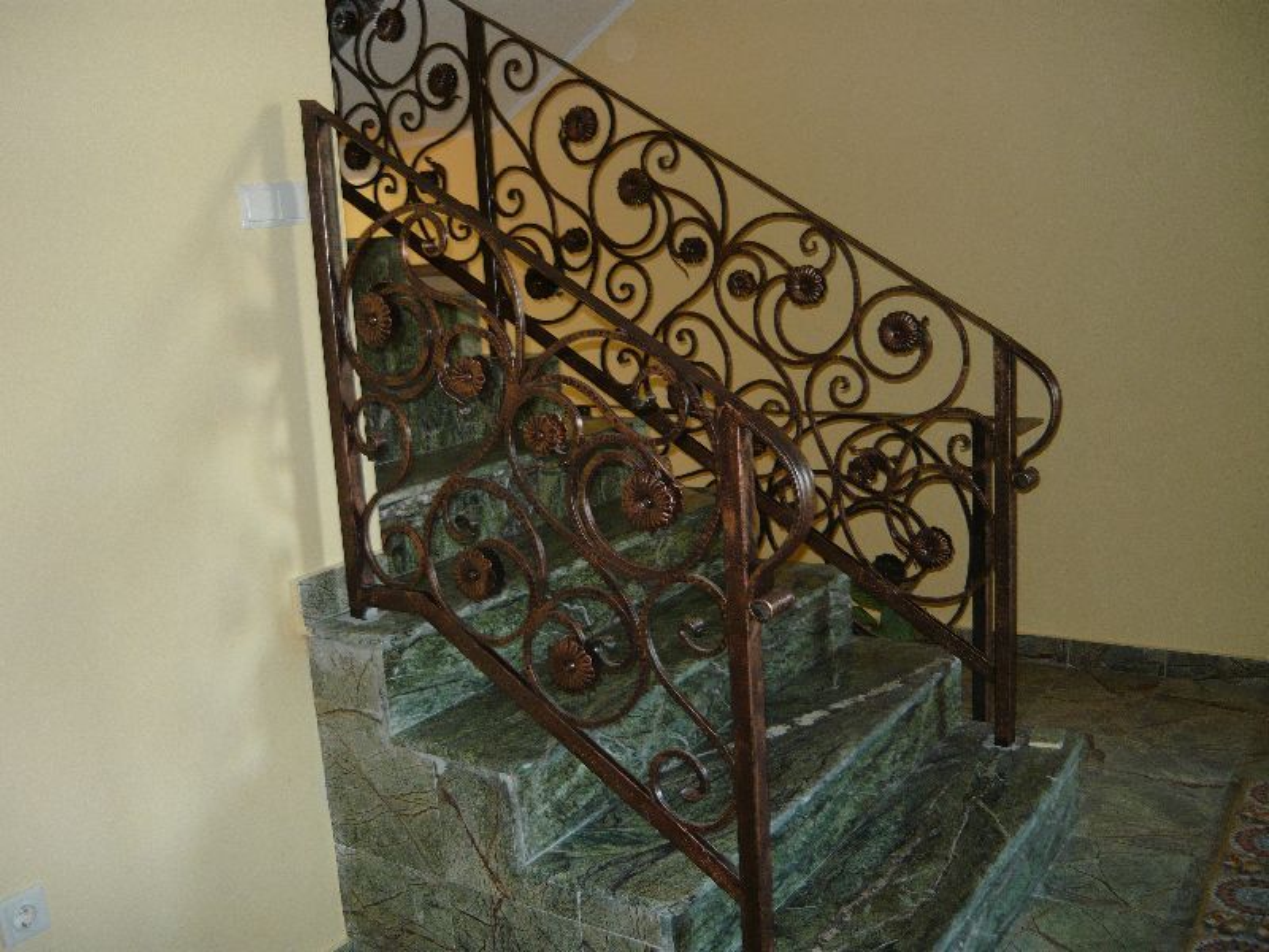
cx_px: 634
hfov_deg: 55.4
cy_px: 476
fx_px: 1210
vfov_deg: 42.9
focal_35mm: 33
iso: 125
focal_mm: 5.5
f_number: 2.8
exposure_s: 1/30
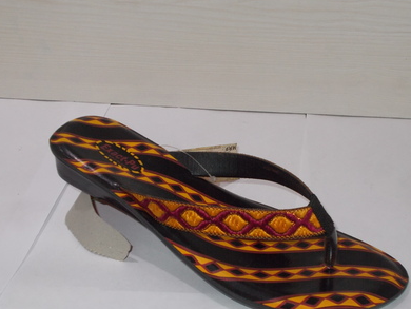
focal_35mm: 50
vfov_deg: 29.0
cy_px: 190
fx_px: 594
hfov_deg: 38.1
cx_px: 219
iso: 200
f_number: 3.9
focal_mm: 6.9
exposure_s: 1/30
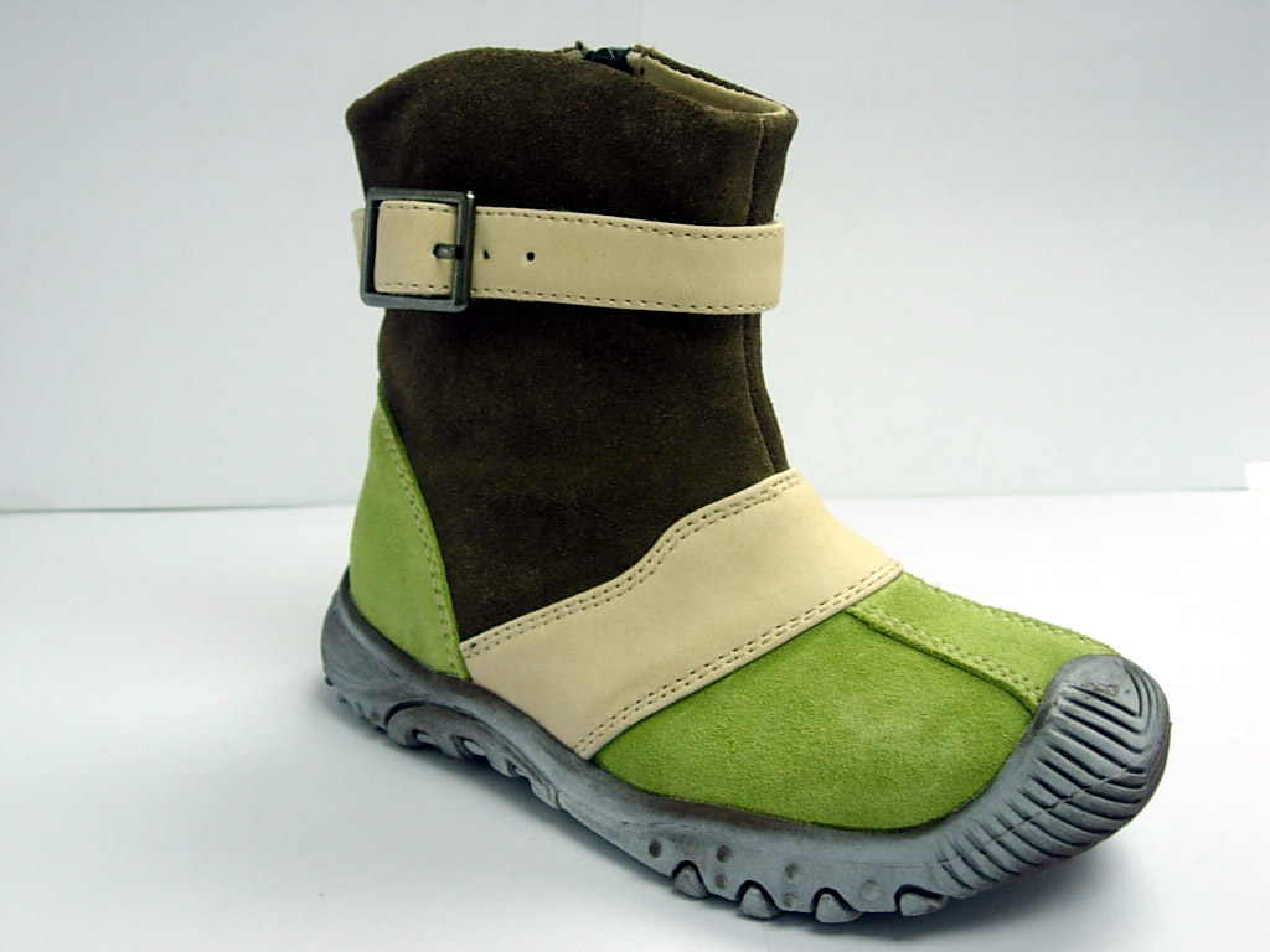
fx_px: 1871
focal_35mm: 51
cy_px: 476
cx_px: 635
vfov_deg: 28.6
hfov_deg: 37.5
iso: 64
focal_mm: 10.6
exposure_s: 1/58.6
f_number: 3.2
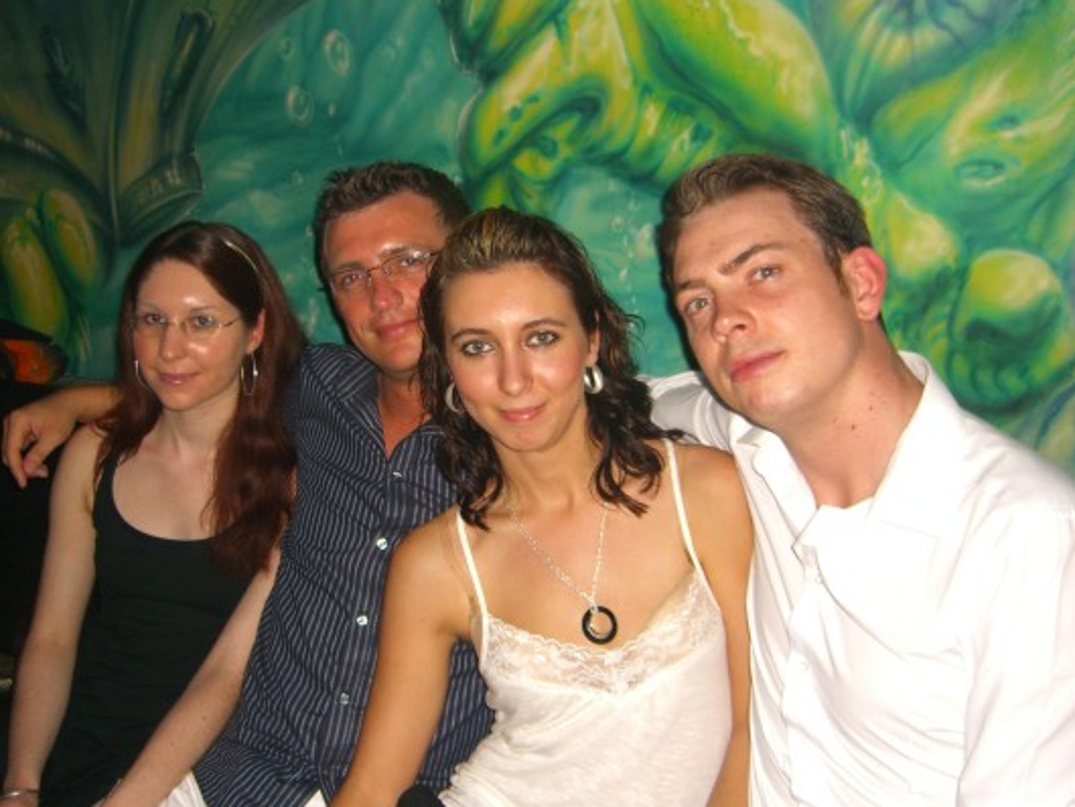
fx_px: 1336
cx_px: 487
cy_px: 440
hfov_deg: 43.8
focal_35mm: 43
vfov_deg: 33.6
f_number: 2.8
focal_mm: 7.9
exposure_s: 1/60
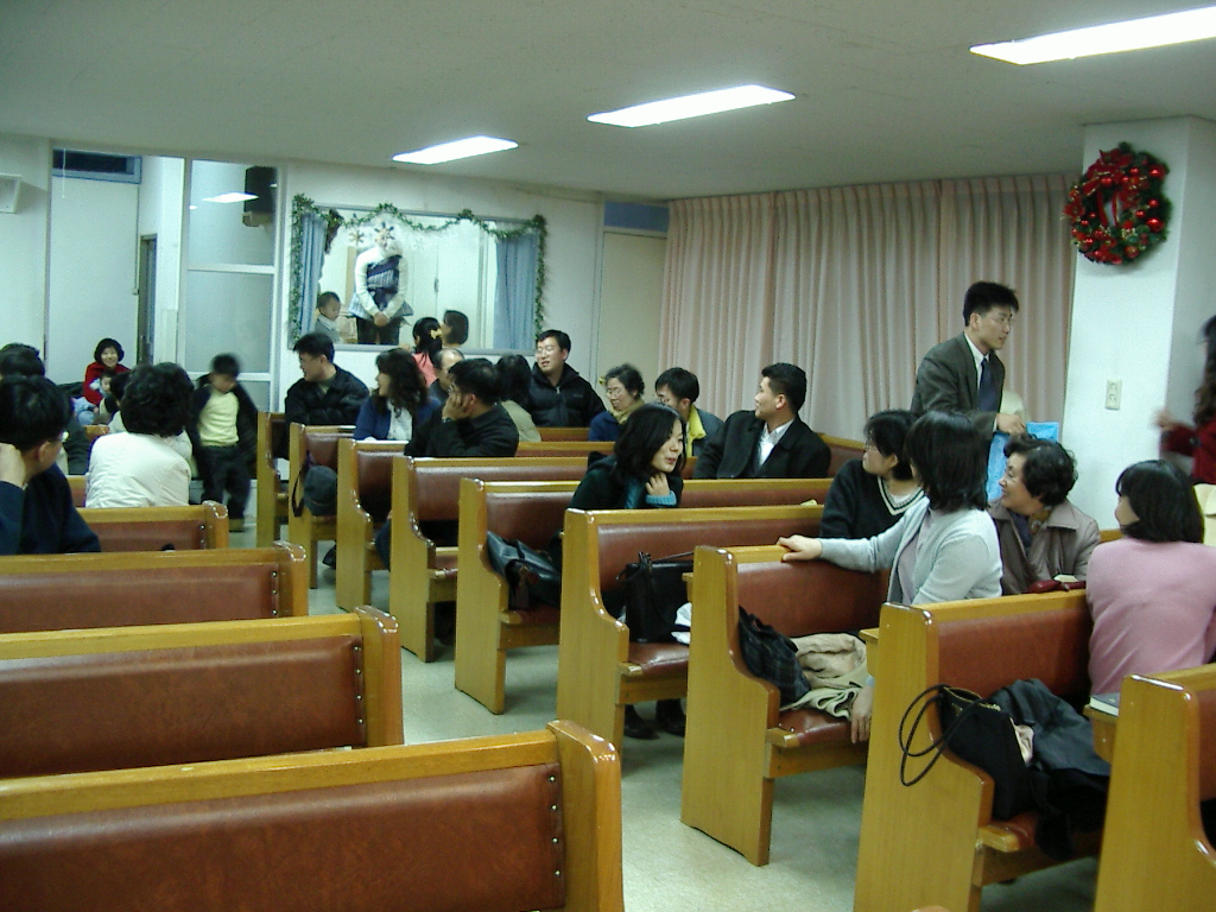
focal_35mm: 38
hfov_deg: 49.0
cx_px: 608
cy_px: 456
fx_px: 1335
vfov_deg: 37.7
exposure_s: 1/13
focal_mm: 5.8
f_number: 2.6
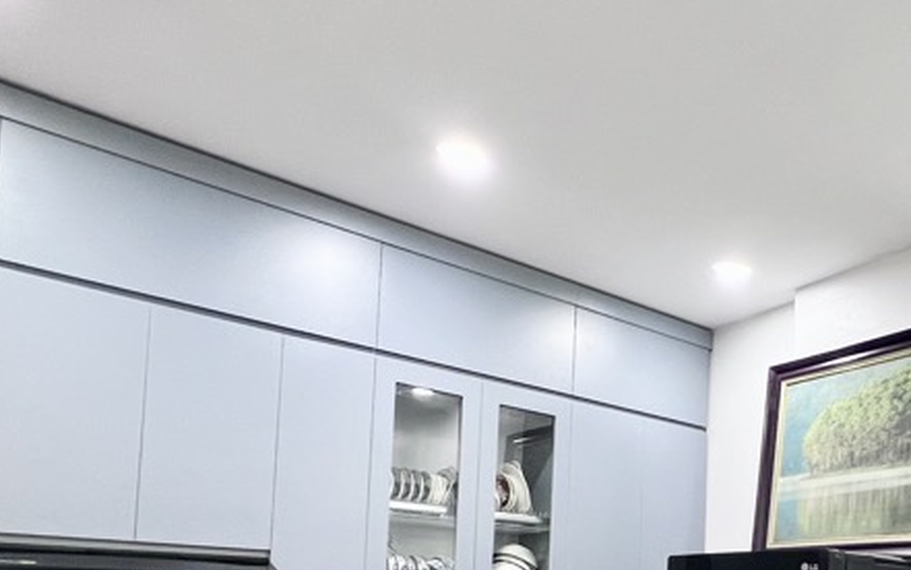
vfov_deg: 35.8
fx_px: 795
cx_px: 717
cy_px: 566
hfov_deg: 55.8
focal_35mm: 32
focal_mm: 1.57
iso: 200
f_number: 1.8
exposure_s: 1/100
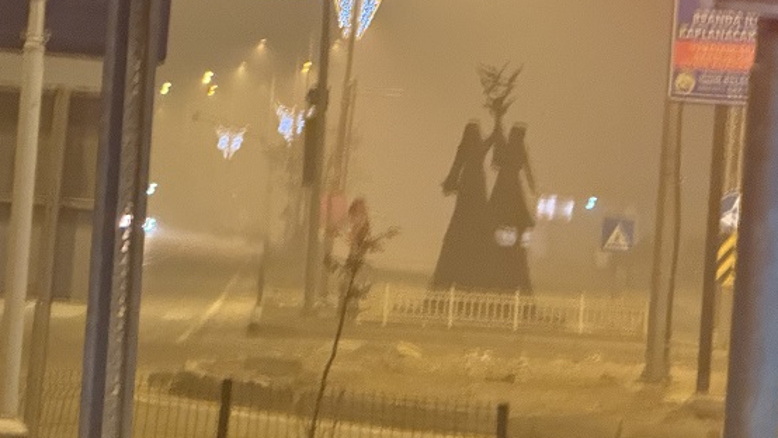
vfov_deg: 6.9
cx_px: 364
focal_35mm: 177
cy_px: 110
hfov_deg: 12.2
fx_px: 3652
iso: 1250
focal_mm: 15.66
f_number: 2.8
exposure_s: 1/25
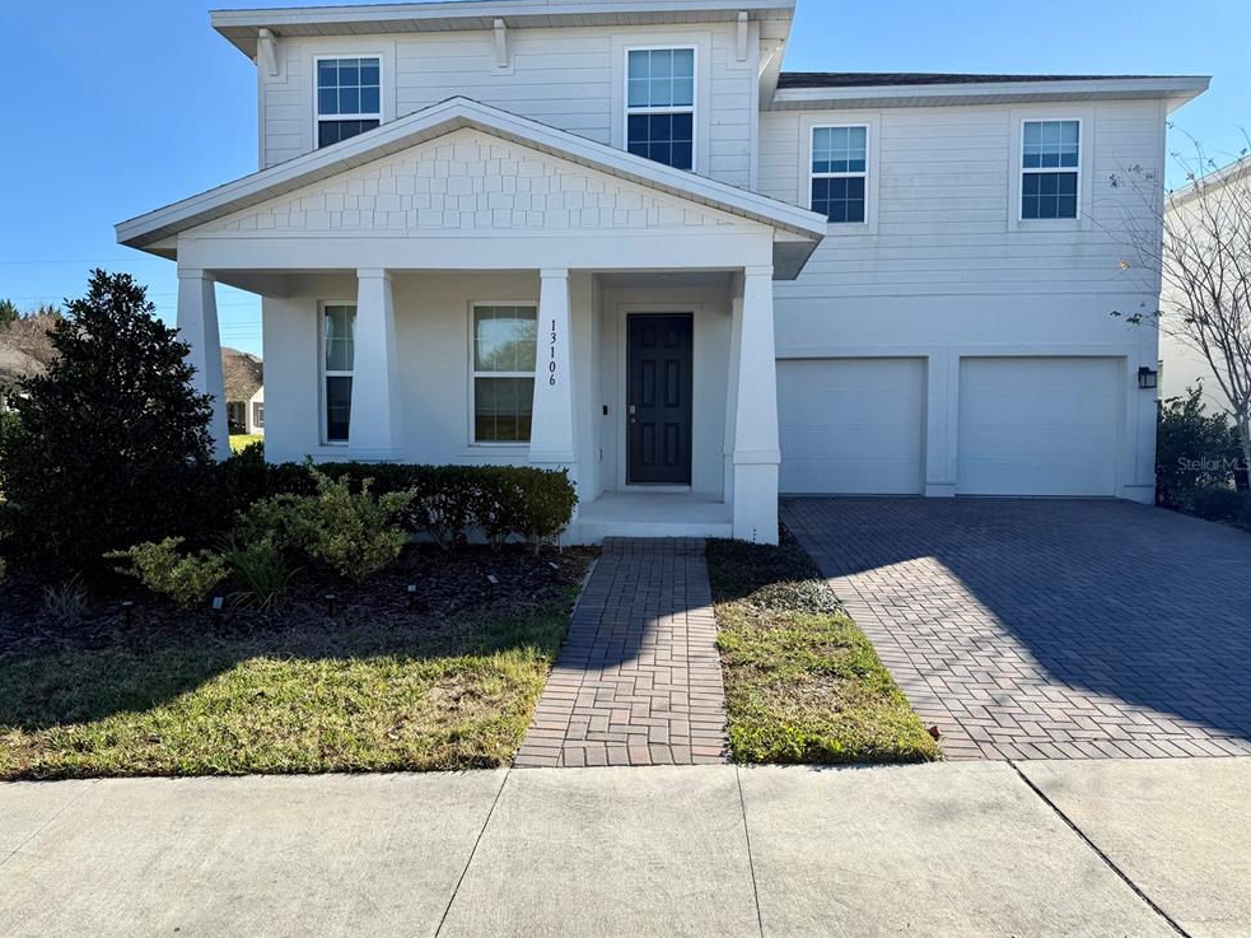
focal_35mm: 25
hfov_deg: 69.4
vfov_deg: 54.9
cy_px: 463
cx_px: 603
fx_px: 903
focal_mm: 6.76
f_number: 1.78
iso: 80
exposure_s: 1/2907
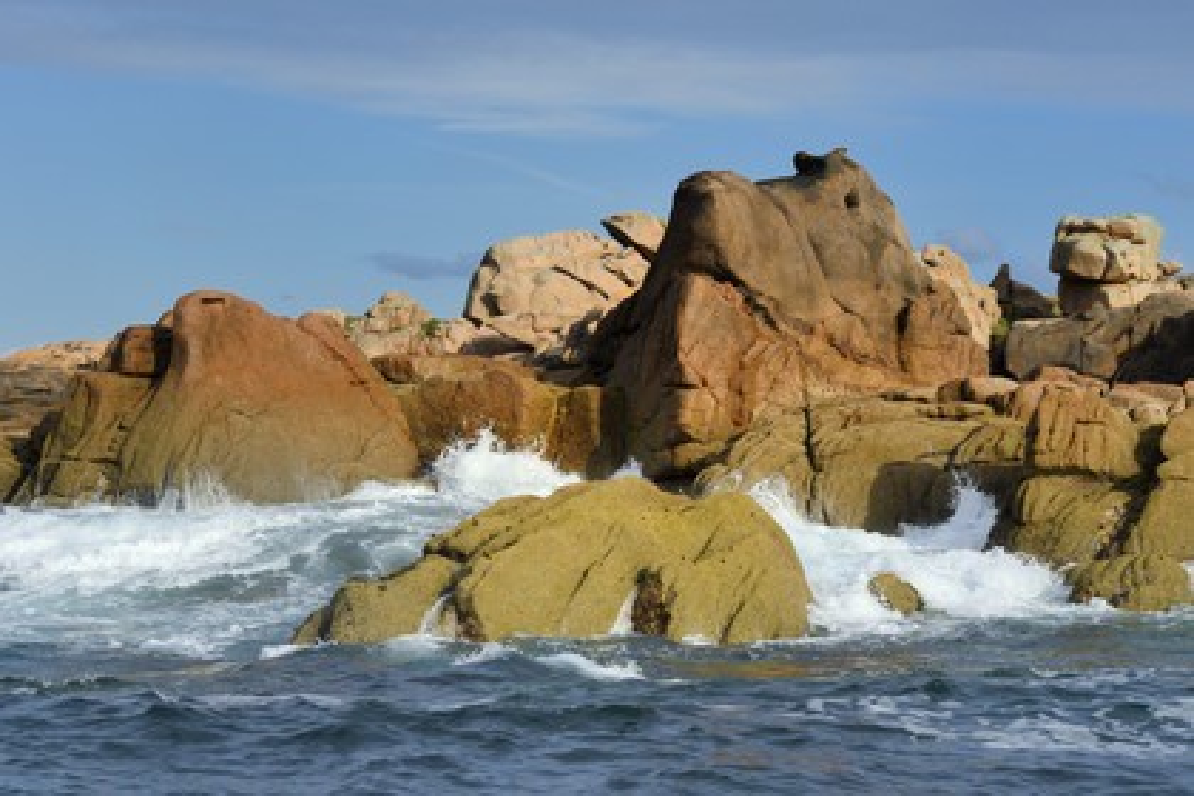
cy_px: 398
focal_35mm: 95
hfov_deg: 21.5
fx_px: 3151
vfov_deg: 14.4
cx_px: 597
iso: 400
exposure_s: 1/1000
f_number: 11
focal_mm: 95
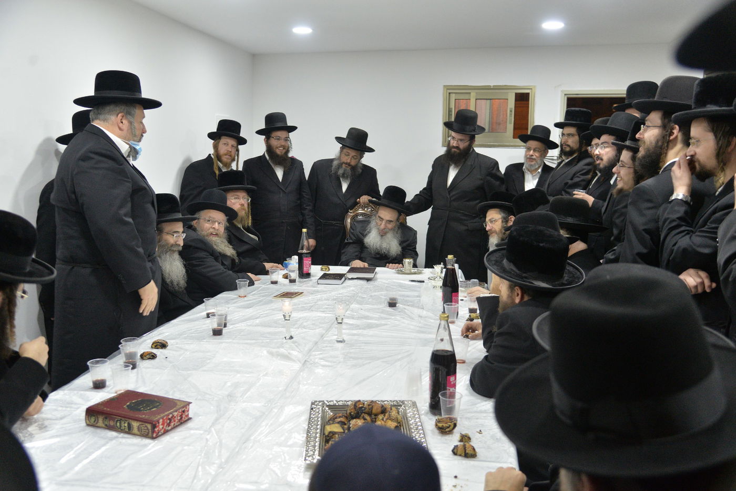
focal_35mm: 32
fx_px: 654
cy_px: 246
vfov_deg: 41.1
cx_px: 368
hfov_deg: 58.7
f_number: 4
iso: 2000
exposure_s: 1/100
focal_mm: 32
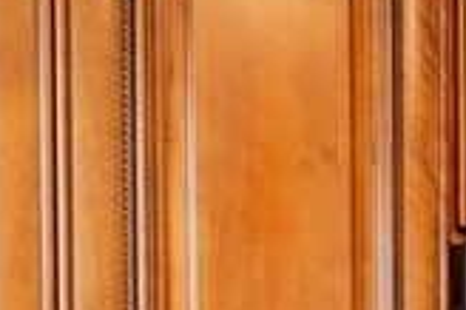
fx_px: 970
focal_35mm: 75
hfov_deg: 16.4
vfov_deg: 14.9
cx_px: 1037
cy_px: 613
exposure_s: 1/140
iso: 800
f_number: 4.5
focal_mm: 8
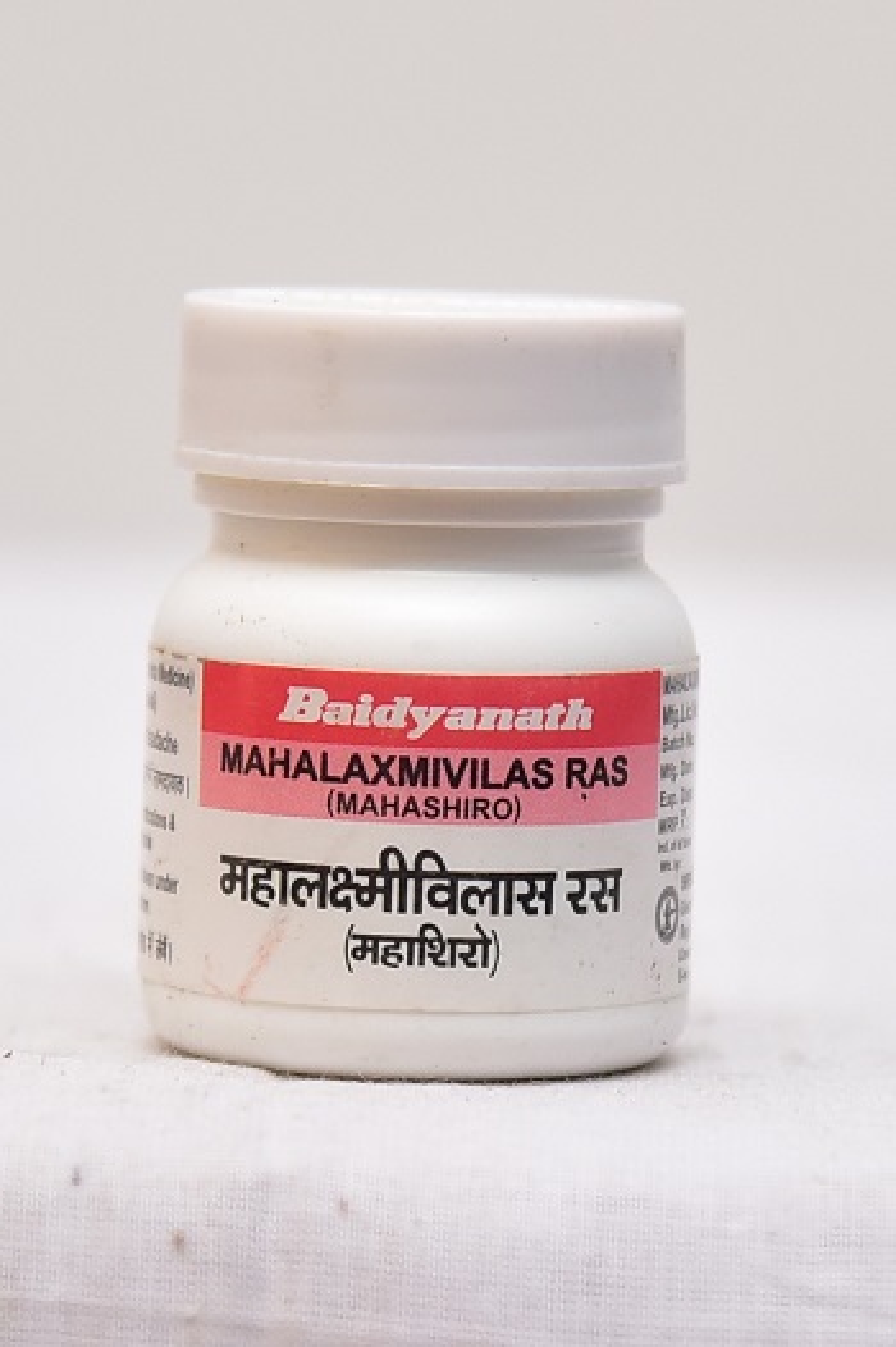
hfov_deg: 13.9
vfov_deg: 20.8
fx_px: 3663
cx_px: 448
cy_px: 674
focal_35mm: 98
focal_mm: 98
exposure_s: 1/125
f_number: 4.5
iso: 1600
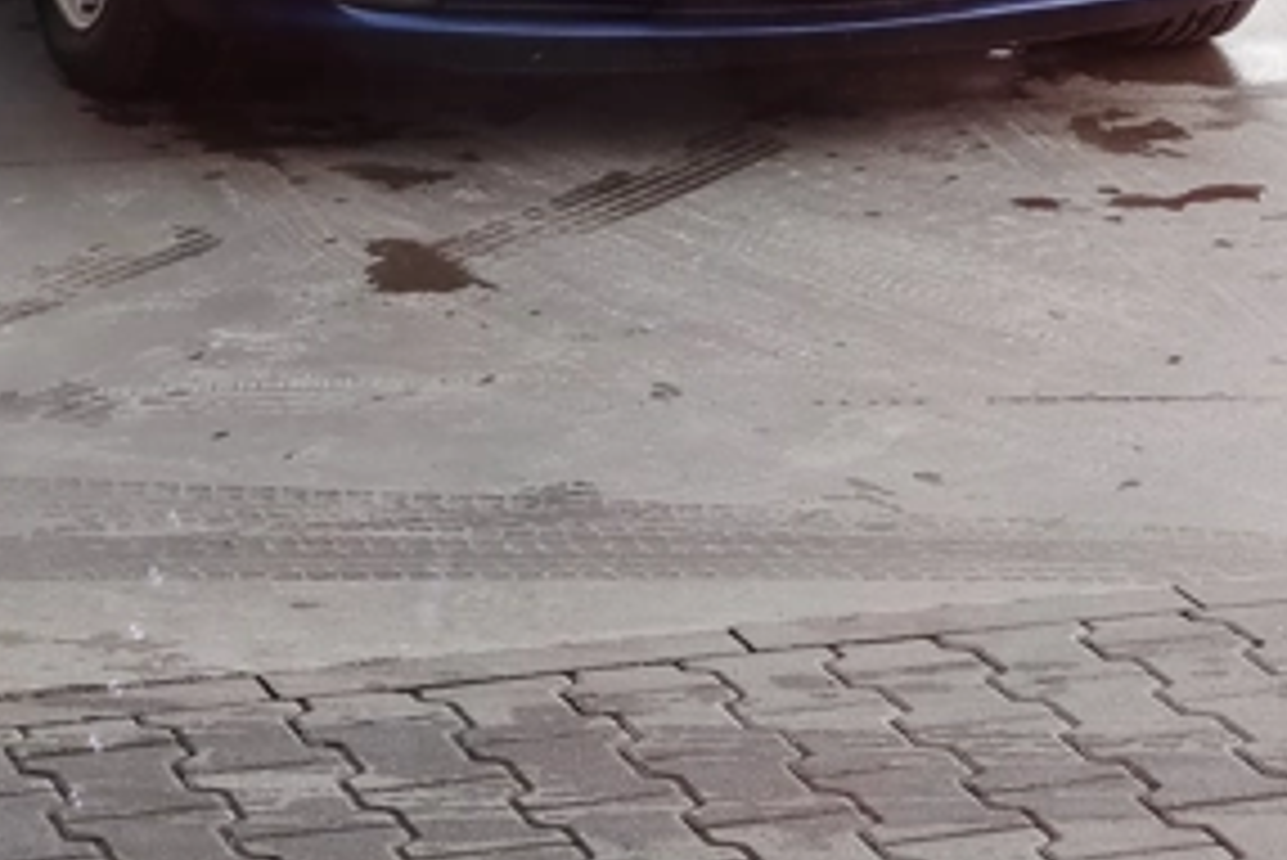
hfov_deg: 12.6
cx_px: 639
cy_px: -5
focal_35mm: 163
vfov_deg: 8.4
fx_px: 5830
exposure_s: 1/100
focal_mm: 5.25
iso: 241
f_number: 1.75
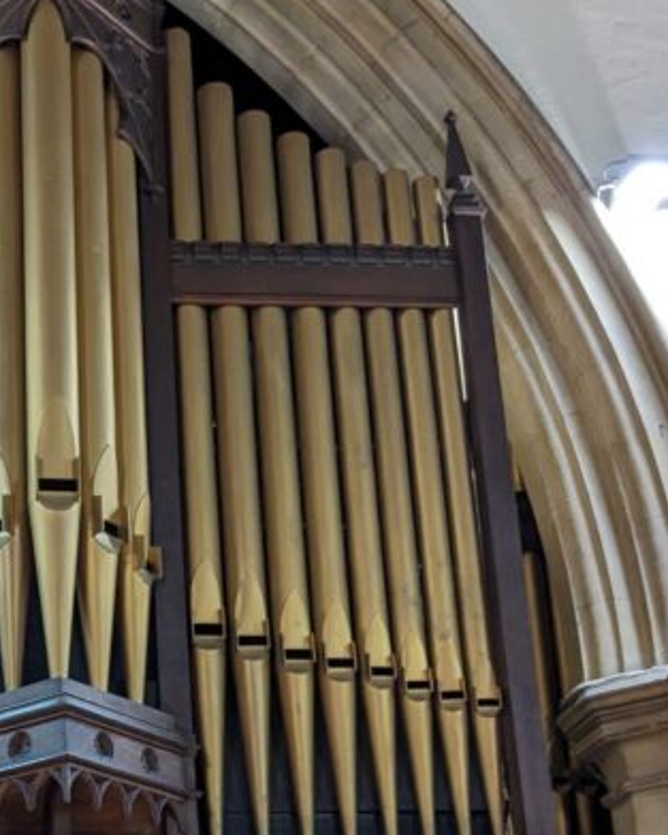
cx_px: -4
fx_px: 1705
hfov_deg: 21.4
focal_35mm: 69
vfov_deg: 27.0
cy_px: 666
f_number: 1.73
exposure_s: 1/99.9
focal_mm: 4.38
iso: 337
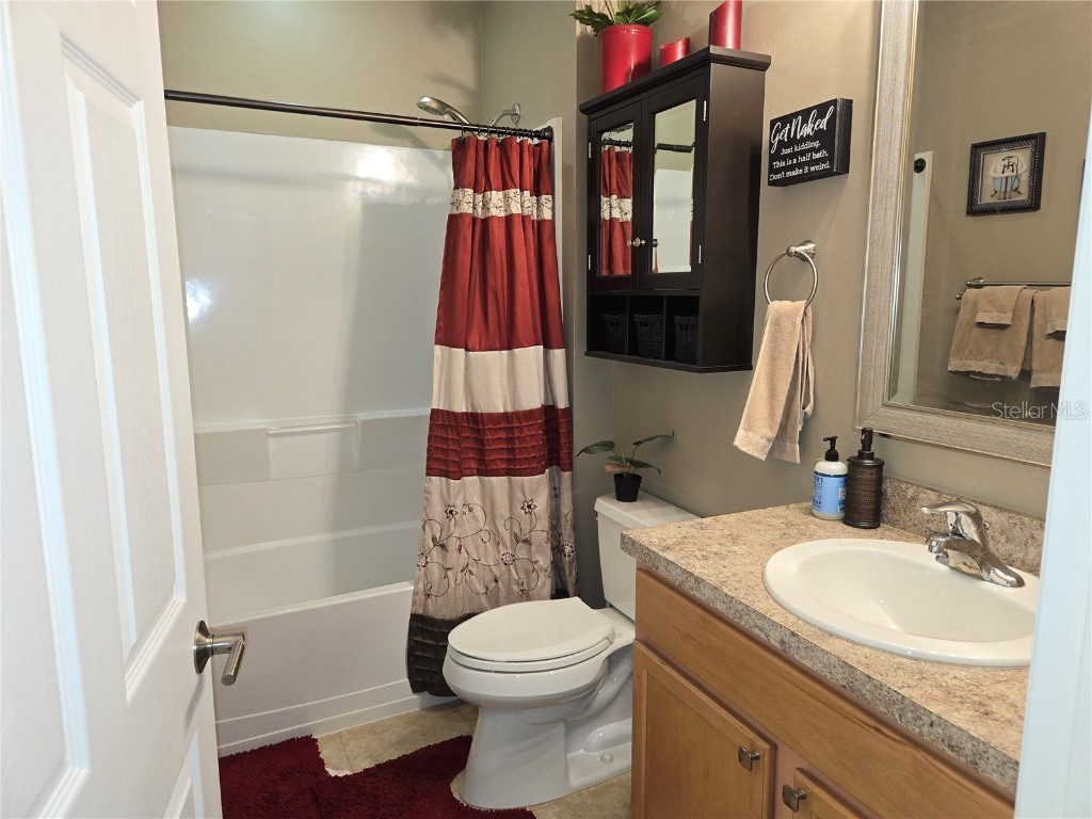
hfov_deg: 73.9
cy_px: 410
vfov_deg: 58.9
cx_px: 546
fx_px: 726
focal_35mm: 23
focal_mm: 5.4
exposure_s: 1/40
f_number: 1.8
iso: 100
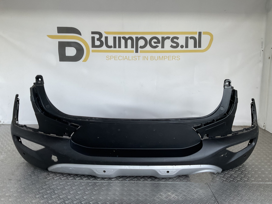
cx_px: 136
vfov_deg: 48.2
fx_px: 228
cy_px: 102
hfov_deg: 61.7
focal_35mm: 29
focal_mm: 3
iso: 64
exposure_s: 1/50
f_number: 1.8
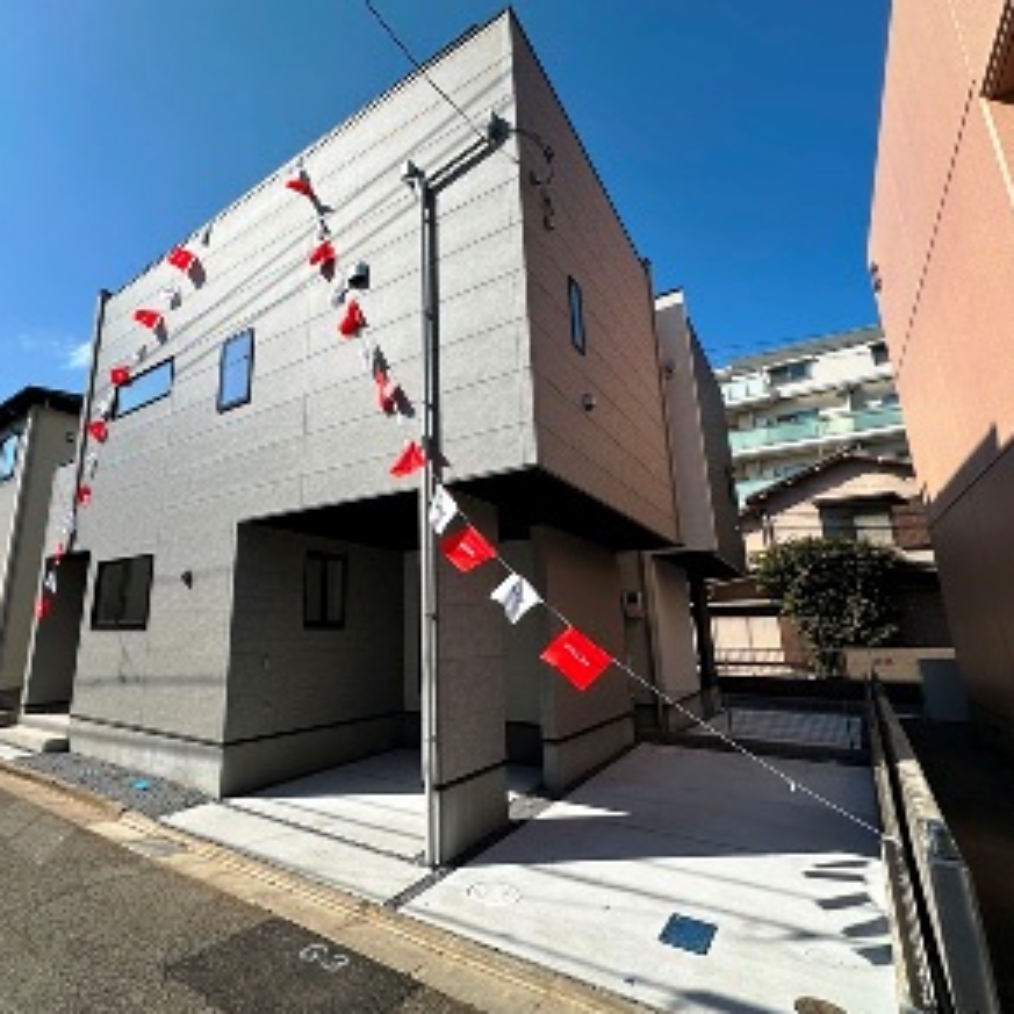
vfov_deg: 84.0
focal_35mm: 17
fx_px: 563
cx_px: 397
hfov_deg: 82.8
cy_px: 502
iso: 50
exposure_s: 1/2132
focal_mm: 2.22
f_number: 2.2
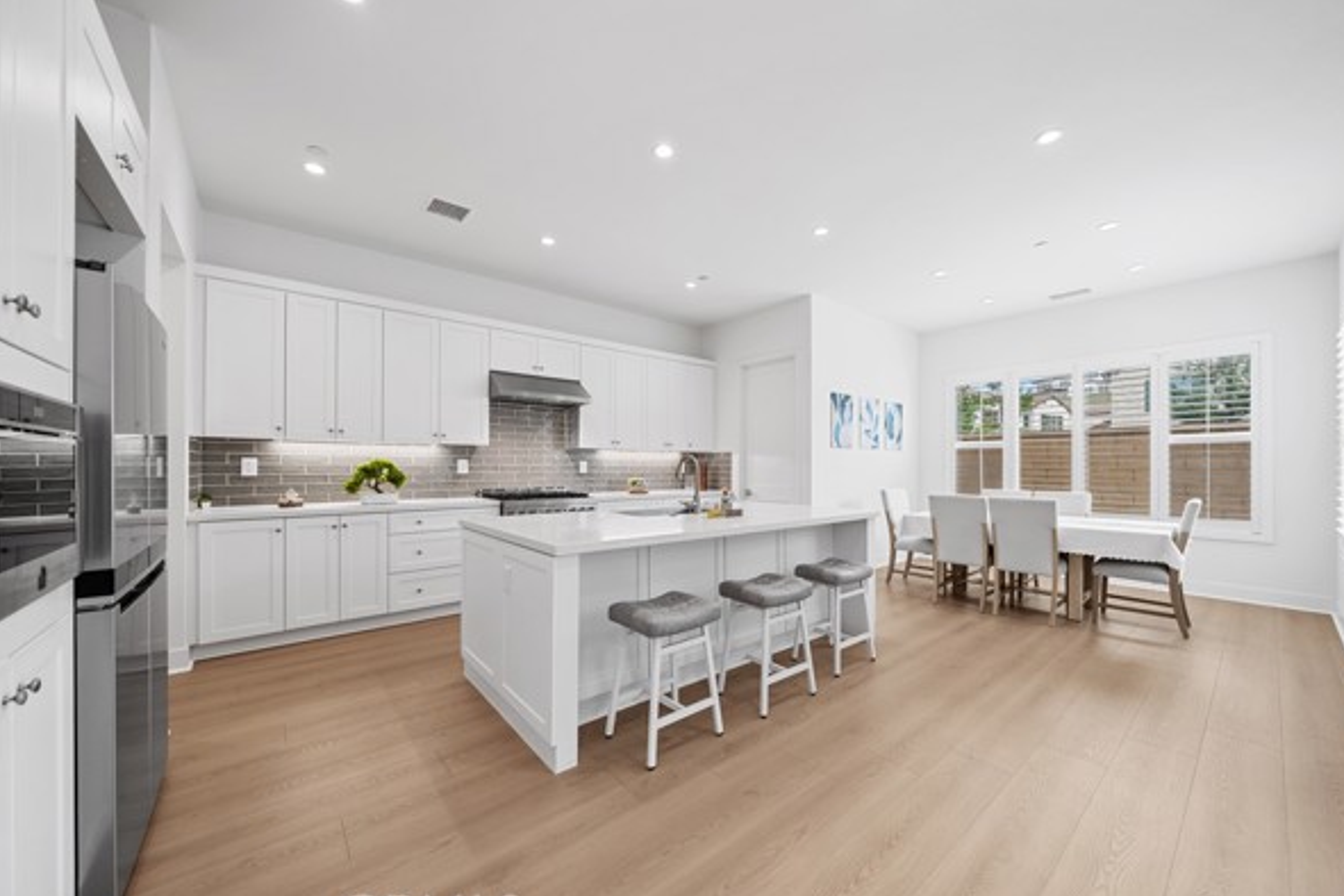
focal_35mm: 13
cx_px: 685
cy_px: 463
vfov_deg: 85.4
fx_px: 485
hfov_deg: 108.3
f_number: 4
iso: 200
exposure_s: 1/25
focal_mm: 12
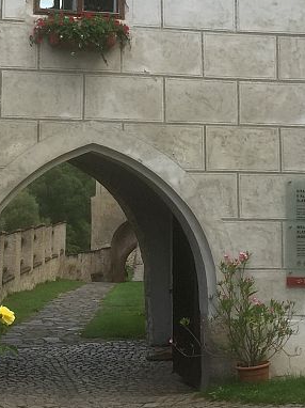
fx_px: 953
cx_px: 69
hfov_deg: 18.1
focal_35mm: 81
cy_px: 100
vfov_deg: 23.9
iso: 32
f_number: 2.2
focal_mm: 4.15
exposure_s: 1/608
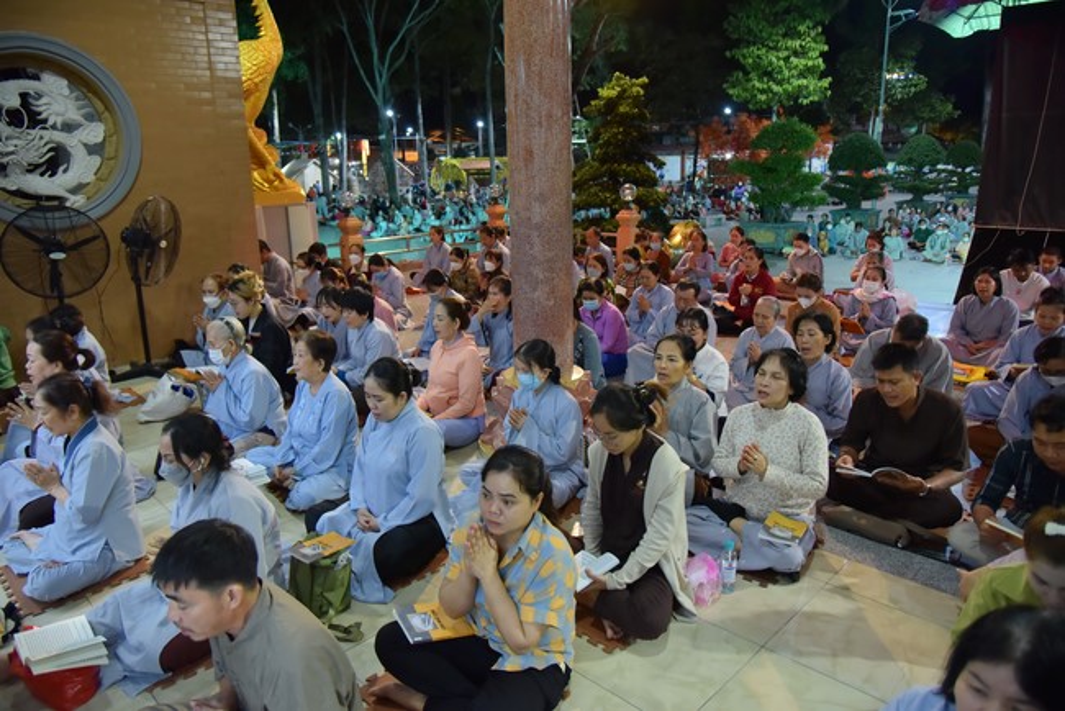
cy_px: 356
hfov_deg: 73.7
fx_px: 710
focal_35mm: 24
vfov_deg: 53.2
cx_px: 532
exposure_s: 1/60
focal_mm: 24
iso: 1600
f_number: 4
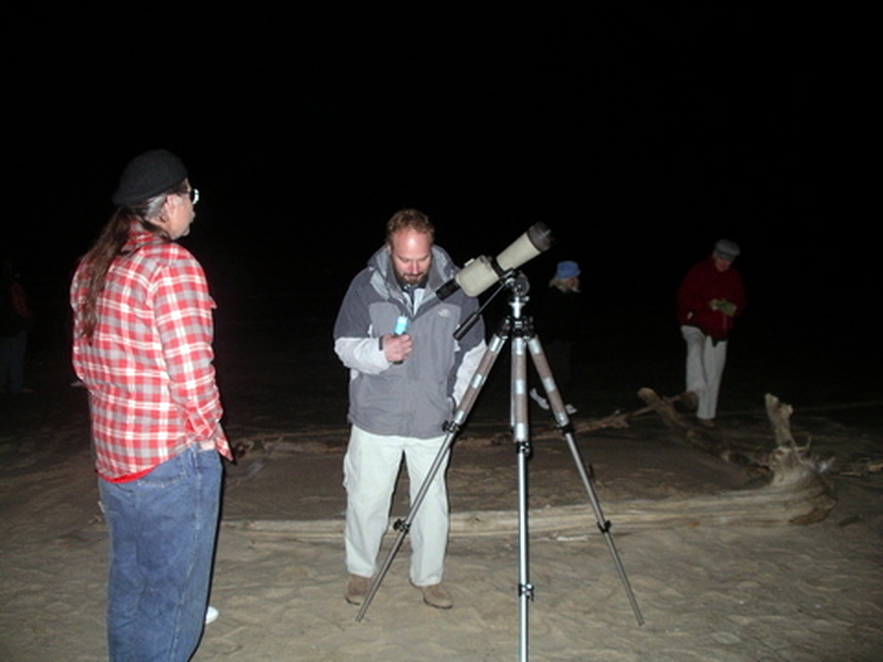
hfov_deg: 50.1
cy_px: 331
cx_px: 442
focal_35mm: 37
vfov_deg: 38.7
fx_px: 944
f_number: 2.8
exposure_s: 1/40
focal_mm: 7.8
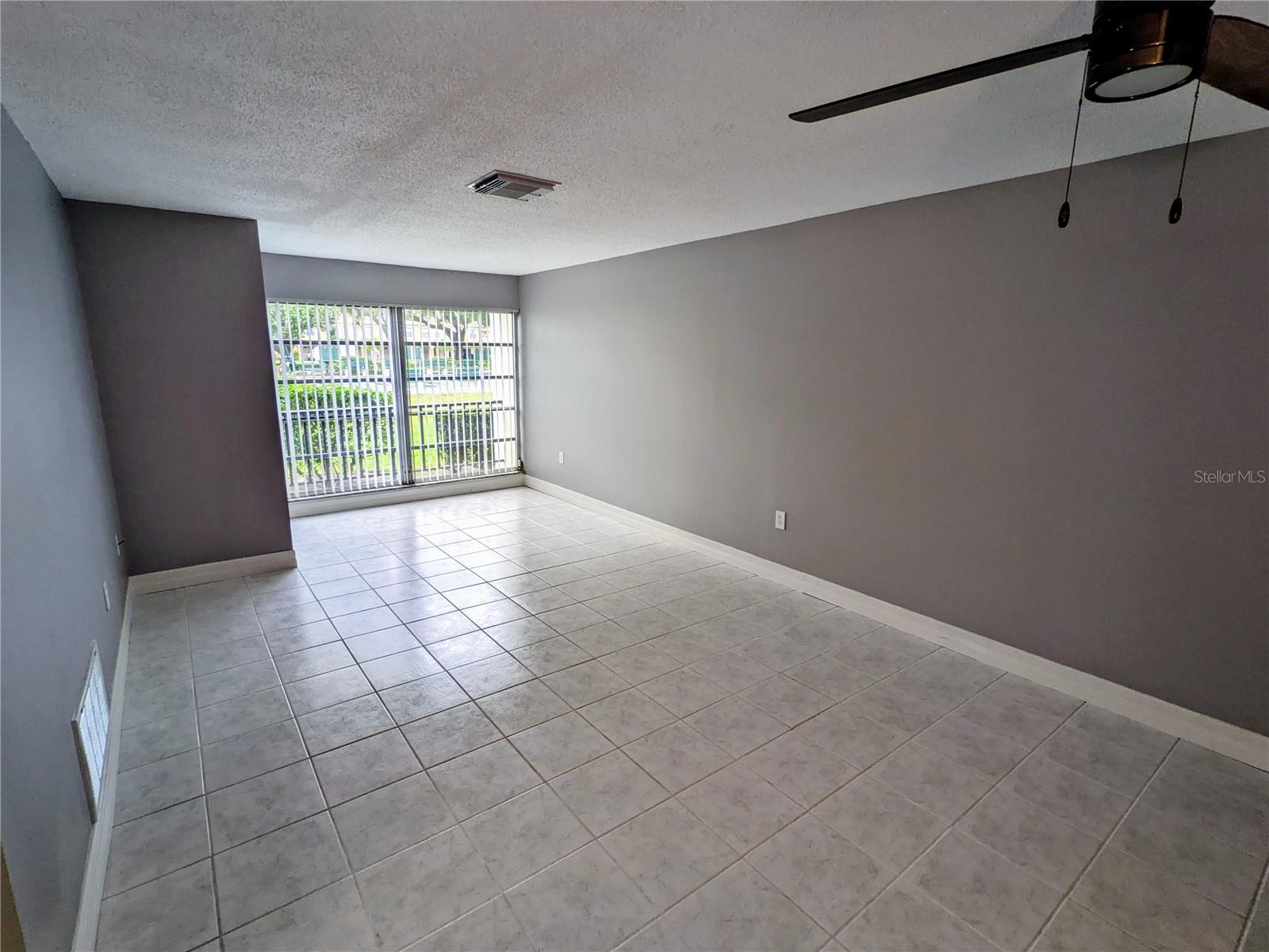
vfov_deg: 78.1
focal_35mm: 16
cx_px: 634
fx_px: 587
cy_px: 476
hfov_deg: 94.5
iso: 47
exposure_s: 1/60
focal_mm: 2.22
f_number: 2.2
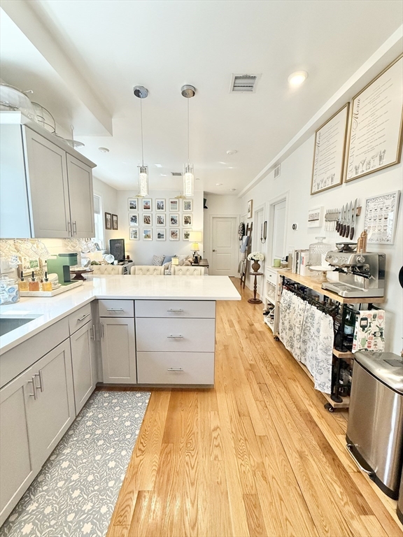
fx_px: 217
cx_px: 202
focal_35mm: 14
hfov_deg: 85.7
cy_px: 268
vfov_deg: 102.1
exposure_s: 1/120
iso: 250
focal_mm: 2.22
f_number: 2.2
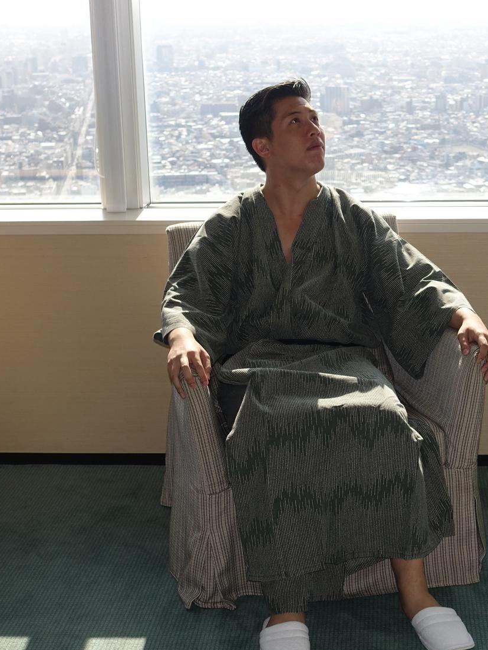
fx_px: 1297
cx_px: 347
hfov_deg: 21.2
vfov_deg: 28.2
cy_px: 343
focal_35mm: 69
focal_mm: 16.17
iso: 250
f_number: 2.8
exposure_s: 1/640
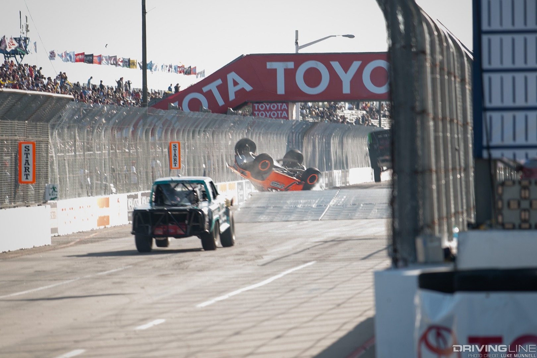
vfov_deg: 7.8
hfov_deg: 11.7
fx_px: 2610
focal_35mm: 175
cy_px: 179
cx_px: 268
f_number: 4
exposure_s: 1/125
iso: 100
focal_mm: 175
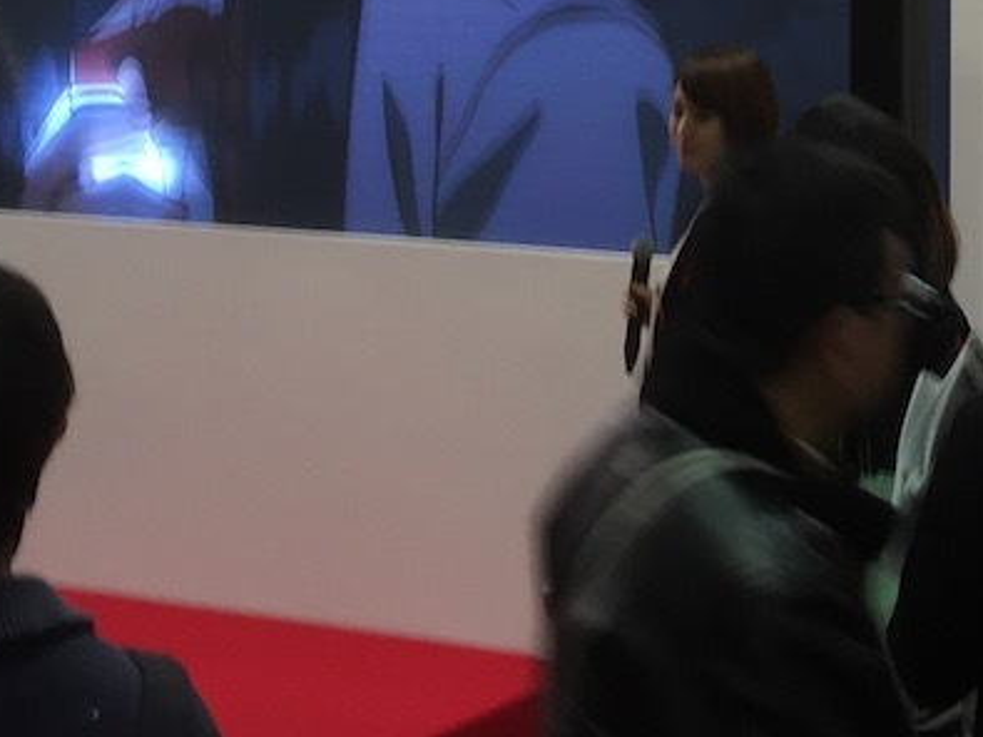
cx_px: 878
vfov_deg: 15.1
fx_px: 2669
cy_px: -199
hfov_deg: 20.5
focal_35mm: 94
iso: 50
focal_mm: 4.15
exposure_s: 1/30
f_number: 2.2
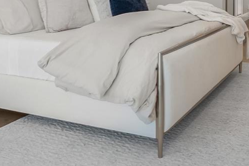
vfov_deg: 26.3
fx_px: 311
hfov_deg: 41.6
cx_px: 202
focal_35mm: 45
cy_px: -38
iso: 100
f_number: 9
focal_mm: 14
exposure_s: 1/8
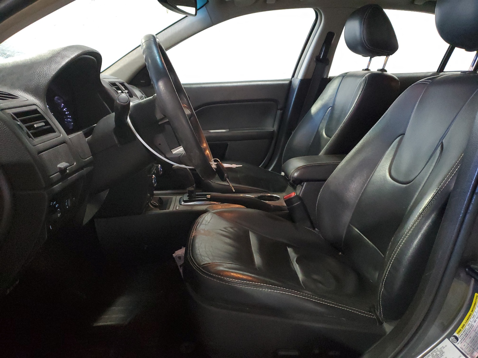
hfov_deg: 67.3
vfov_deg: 53.1
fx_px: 359
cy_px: 179
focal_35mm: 26
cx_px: 239
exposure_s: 1/60.2
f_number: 1.5
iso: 397
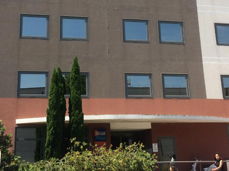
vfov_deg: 23.6
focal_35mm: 61
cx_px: 105
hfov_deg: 31.7
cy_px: 30
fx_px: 403
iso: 32
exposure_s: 1/1580
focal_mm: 4.15
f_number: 2.2
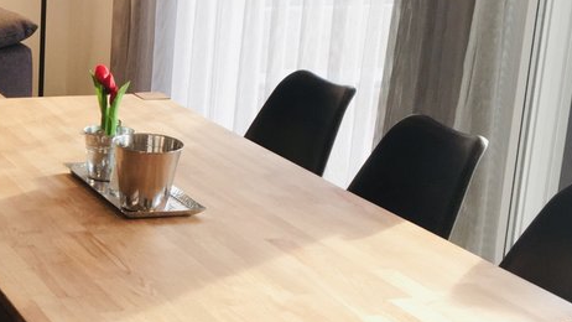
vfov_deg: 14.7
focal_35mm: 82
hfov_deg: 24.0
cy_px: 150
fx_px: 1244
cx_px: -83
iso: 32
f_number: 2.2
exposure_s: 1/33
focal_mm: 4.15
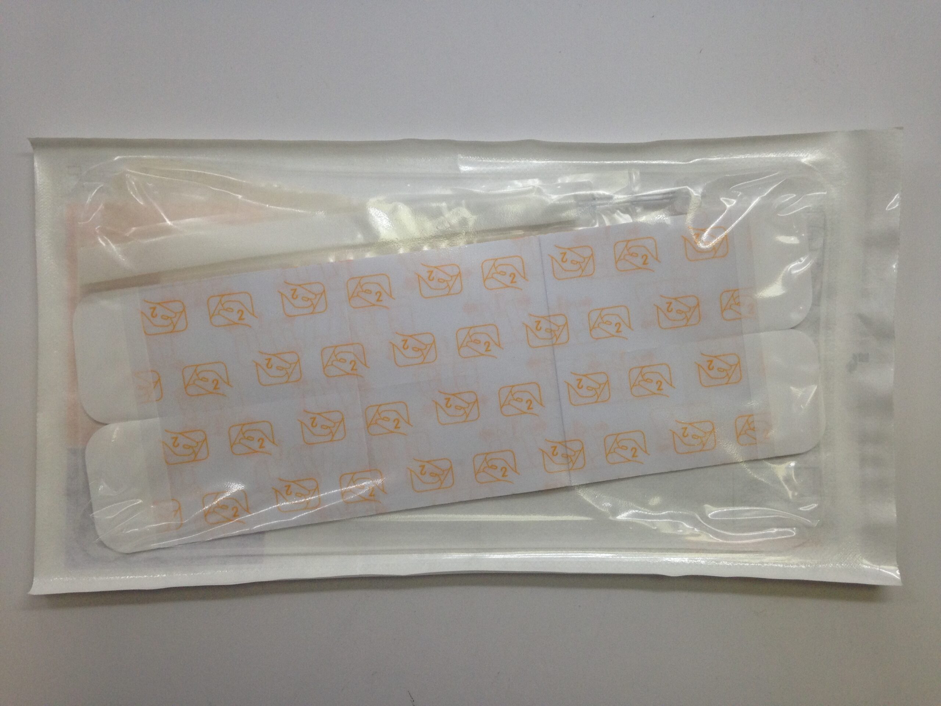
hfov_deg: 55.4
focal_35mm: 33
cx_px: 470
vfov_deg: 42.9
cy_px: 353
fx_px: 897
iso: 80
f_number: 2.4
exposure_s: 1/120
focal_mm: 4.12
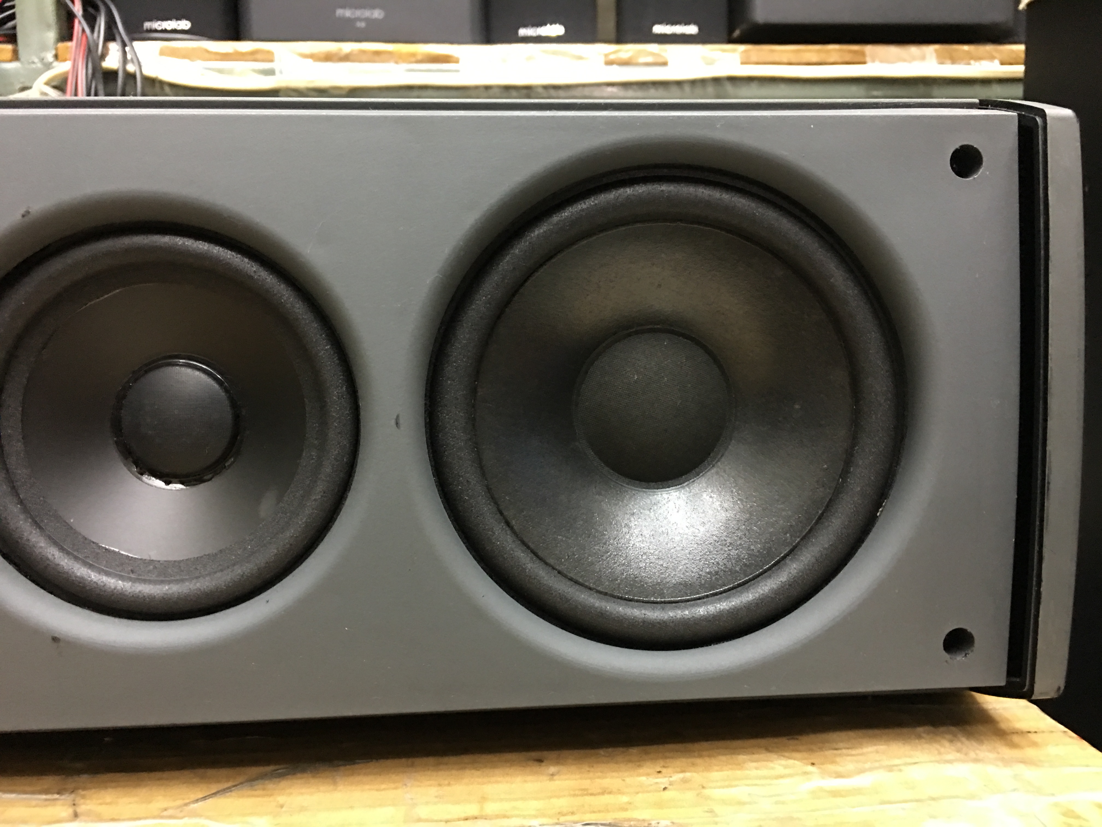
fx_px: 923
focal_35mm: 29
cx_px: 551
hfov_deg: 61.7
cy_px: 414
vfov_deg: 48.2
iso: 125
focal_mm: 4.15
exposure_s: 1/8
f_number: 2.2
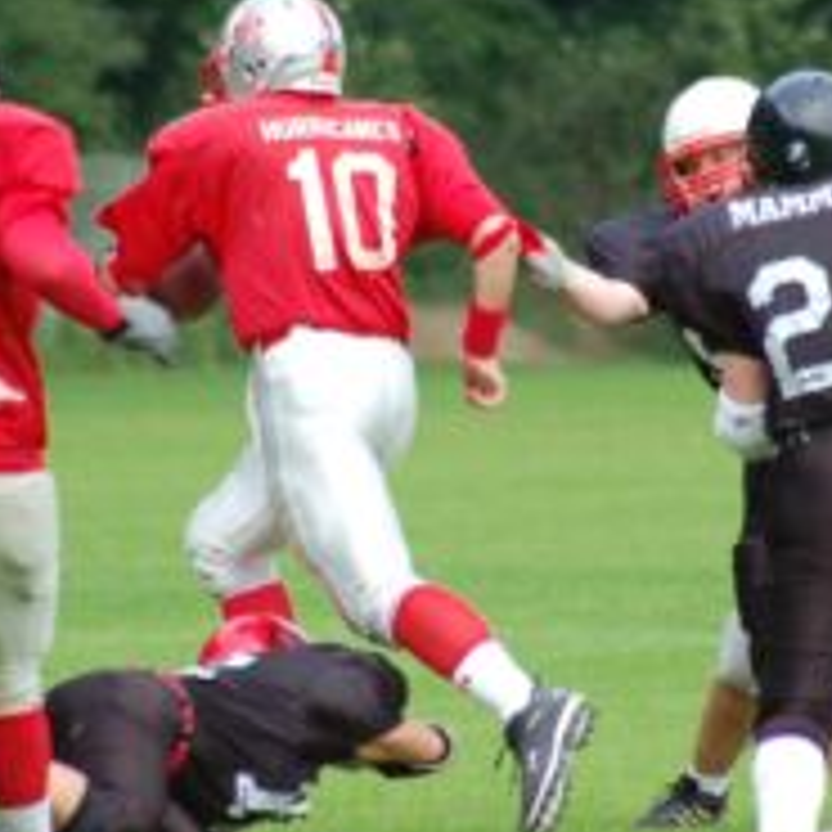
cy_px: 355
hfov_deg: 2.6
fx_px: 18600
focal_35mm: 684
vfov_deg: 2.6
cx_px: 425
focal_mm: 220
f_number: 5.3
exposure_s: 1/500
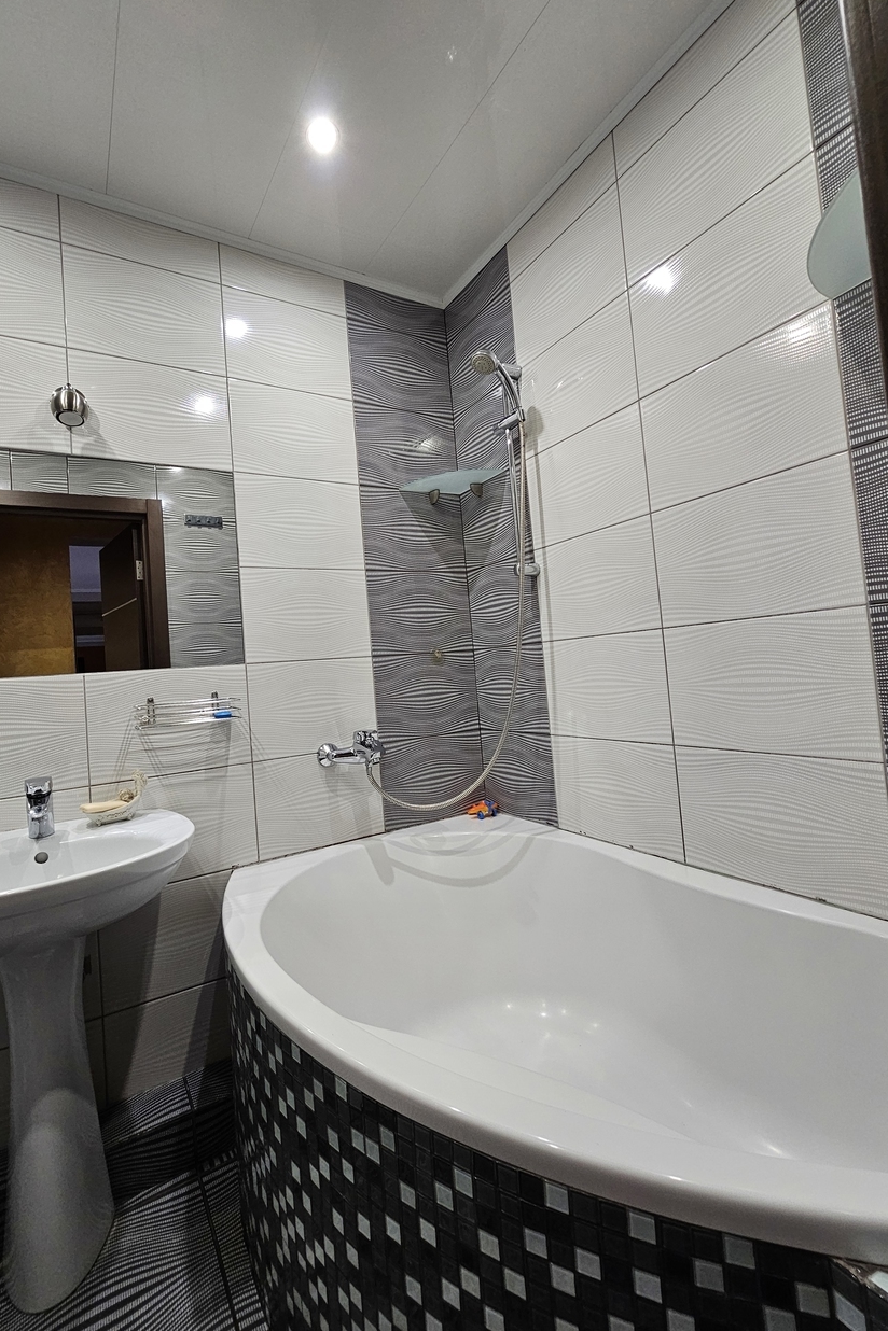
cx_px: 387
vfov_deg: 104.2
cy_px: 643
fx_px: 518
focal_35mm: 14
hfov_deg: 80.8
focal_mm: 2.2
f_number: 2.2
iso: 250
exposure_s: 1/66.3
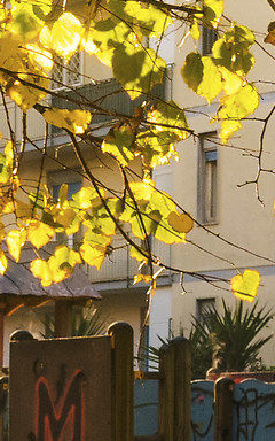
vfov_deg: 12.9
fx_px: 1907
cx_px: -118
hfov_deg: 8.1
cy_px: 512
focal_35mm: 159
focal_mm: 12
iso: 400
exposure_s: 1/640
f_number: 4
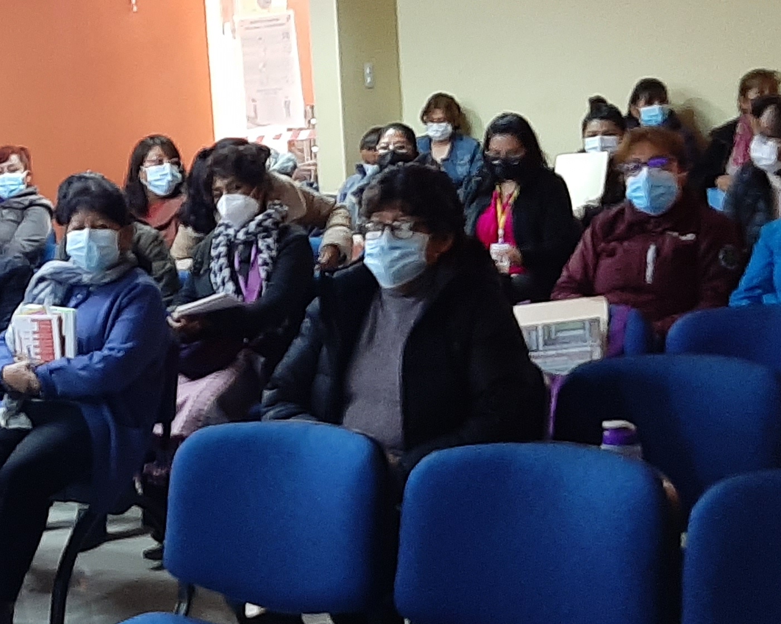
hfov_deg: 25.4
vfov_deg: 21.0
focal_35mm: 73
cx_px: 98
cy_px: 360
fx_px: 1687
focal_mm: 3.93
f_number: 1.7
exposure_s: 1/25
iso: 200
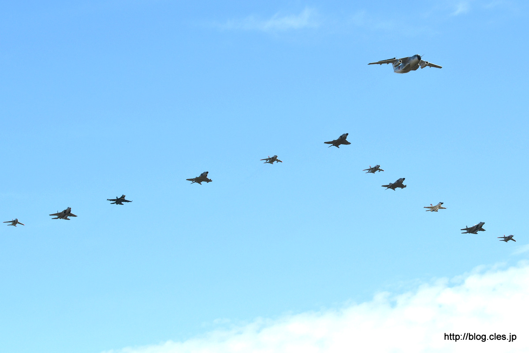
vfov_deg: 11.4
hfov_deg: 17.1
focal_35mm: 120
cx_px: 264
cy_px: 176
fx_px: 1764
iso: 100
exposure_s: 1/1000
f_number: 8
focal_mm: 80
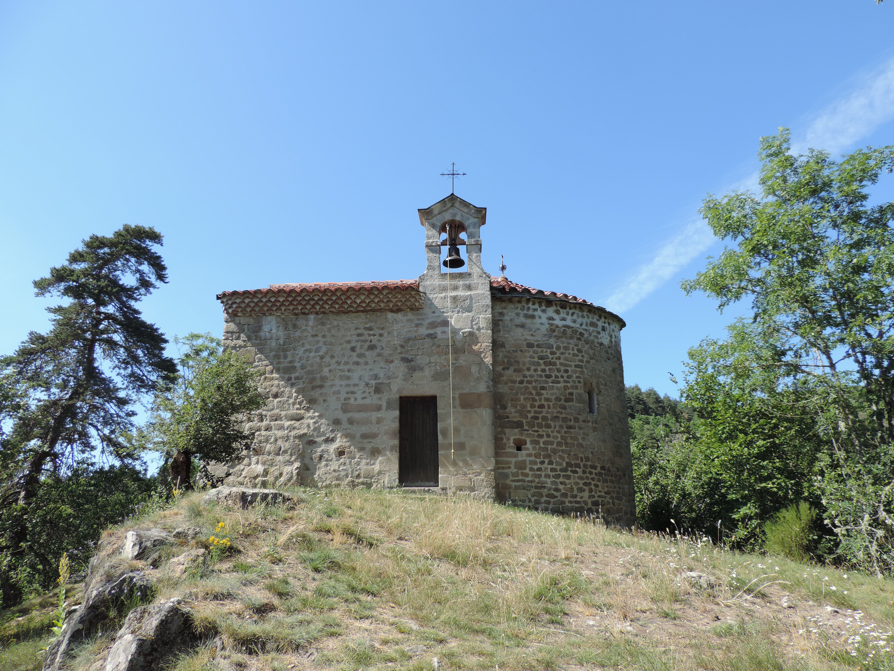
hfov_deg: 71.6
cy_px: 336
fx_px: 620
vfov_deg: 56.8
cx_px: 447
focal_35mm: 24
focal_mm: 4.3
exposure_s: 1/640
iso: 80
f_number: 3
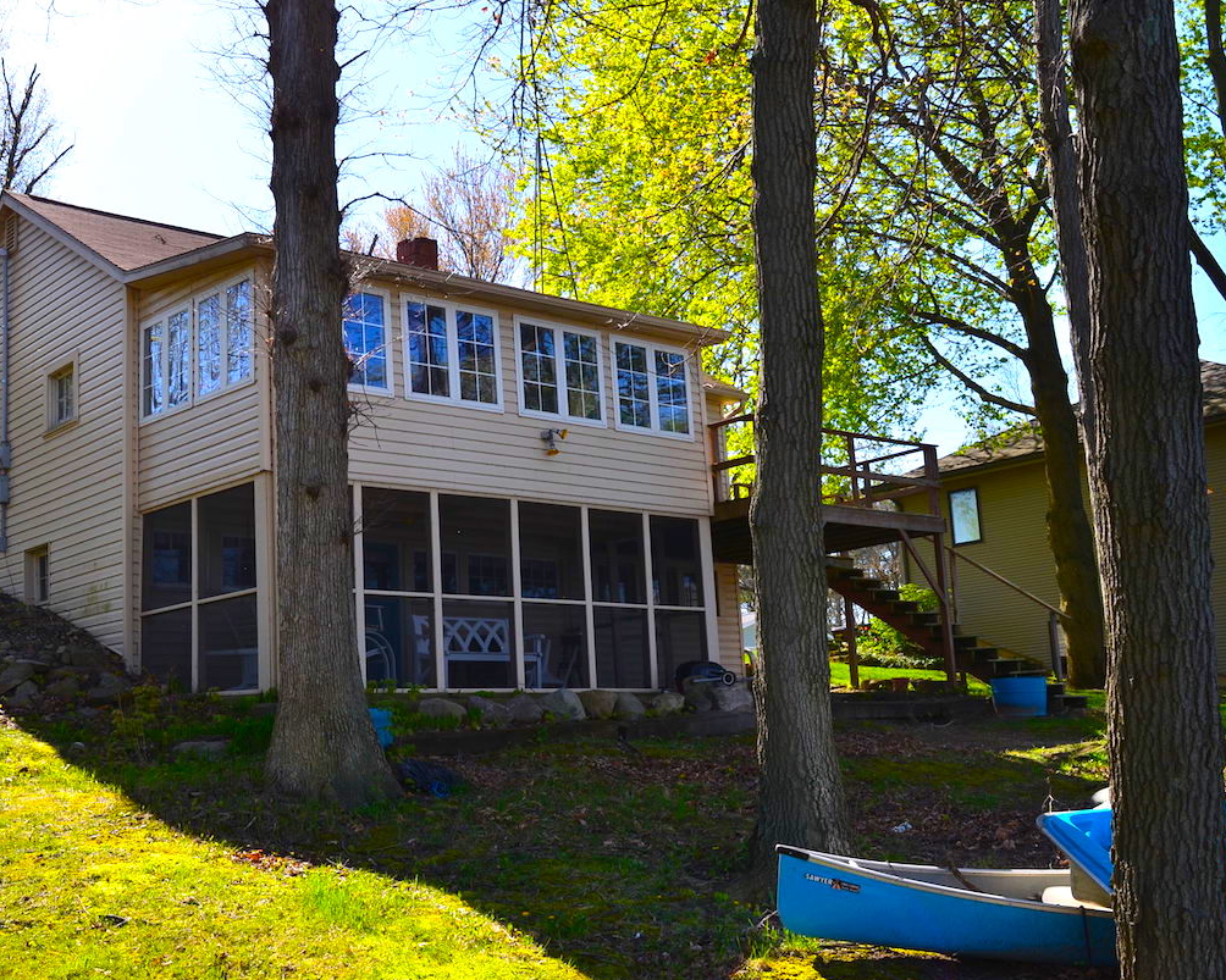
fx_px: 1560
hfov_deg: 42.6
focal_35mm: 43
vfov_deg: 34.9
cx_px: 475
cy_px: 488
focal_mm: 24
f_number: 10
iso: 200
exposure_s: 1/250
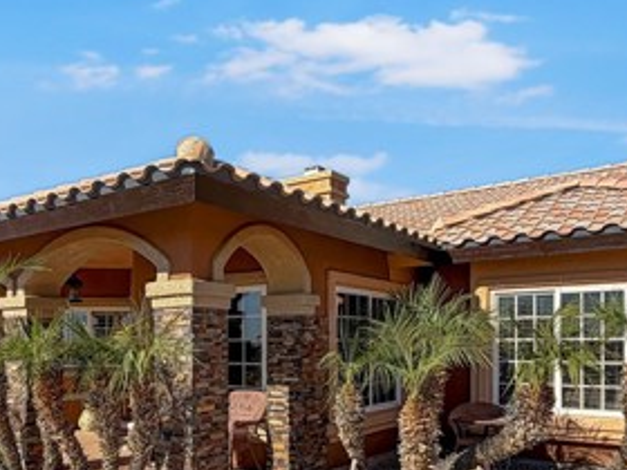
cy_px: 302
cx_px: 266
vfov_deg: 43.7
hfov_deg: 56.6
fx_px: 580
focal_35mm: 32
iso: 20
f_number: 2.2
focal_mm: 2.22
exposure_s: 1/1000
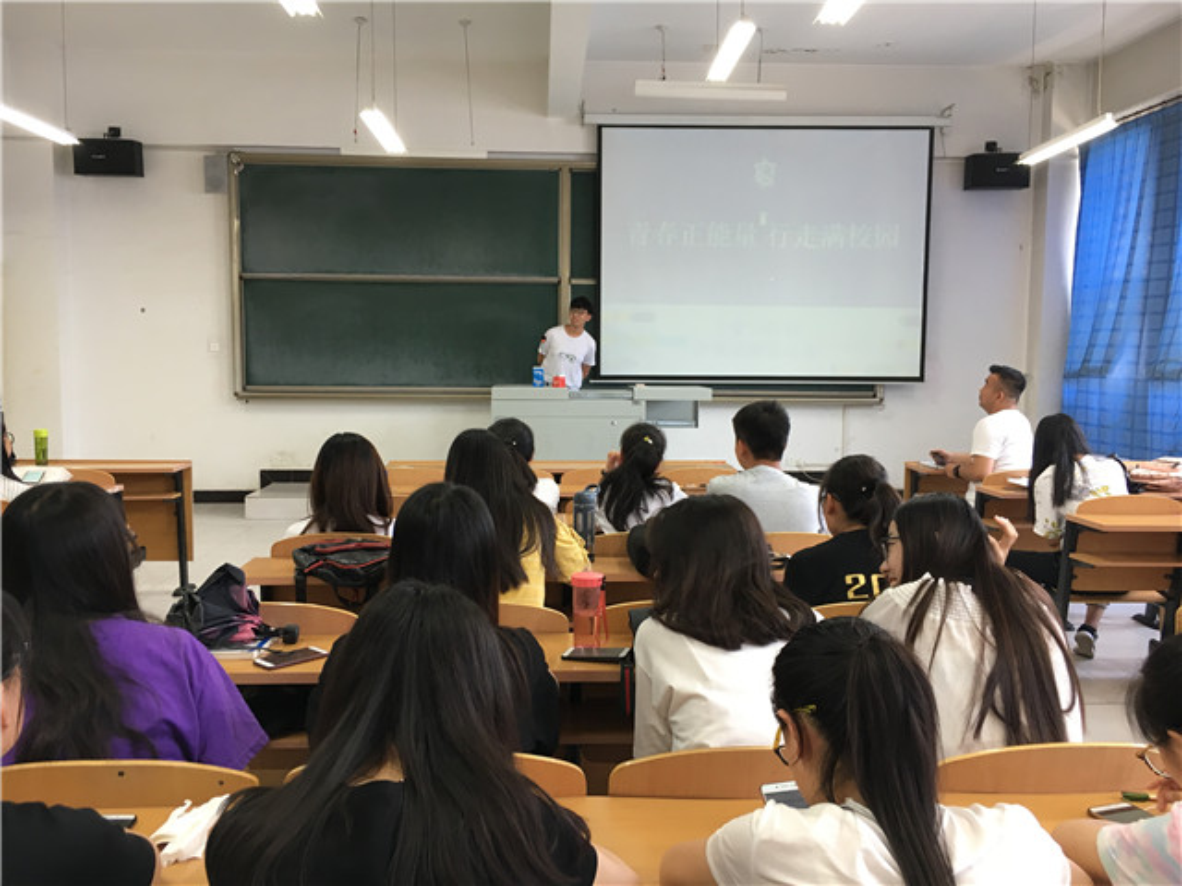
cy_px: 443
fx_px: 990
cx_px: 591
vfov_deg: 48.2
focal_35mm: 29
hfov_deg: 61.7
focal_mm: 4.15
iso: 80
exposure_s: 1/33
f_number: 2.2
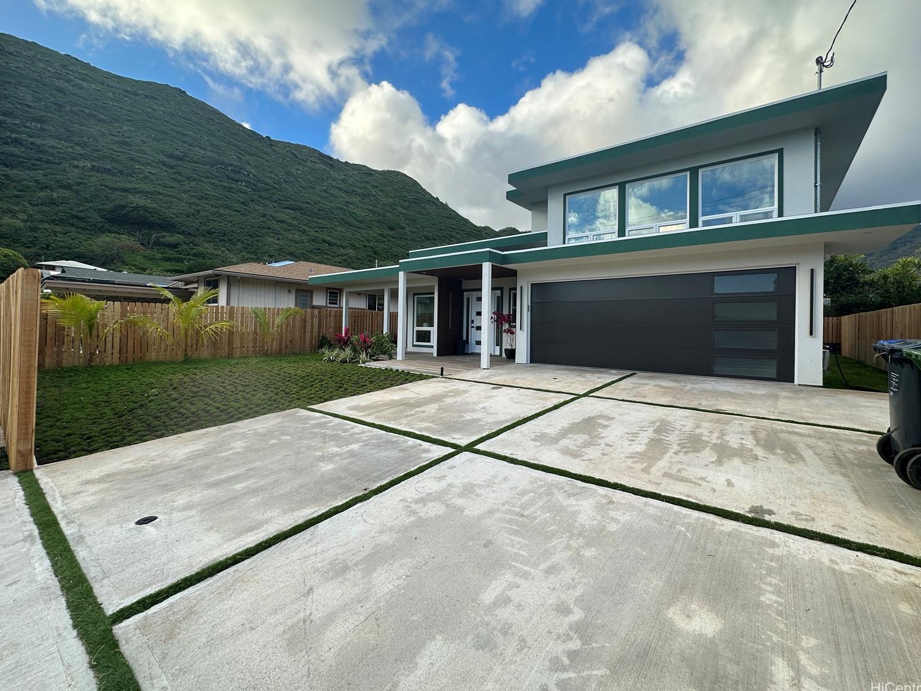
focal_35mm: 15
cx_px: 468
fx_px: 399
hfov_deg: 98.2
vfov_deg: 81.7
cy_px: 324
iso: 40
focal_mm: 2.22
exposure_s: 1/590
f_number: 2.2
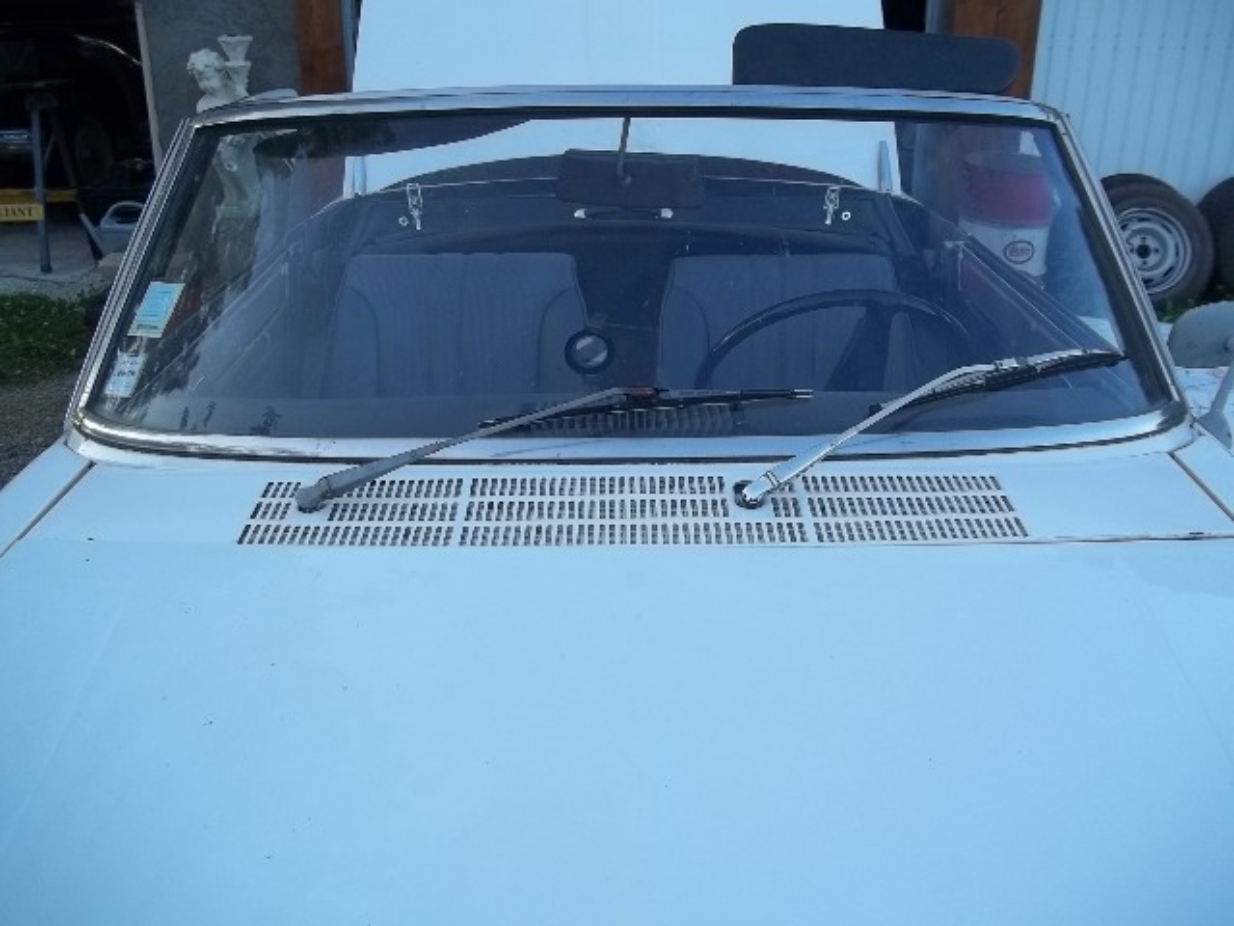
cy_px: 463
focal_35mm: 32
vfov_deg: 44.2
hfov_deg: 56.8
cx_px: 617
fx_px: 1141
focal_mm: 5.7
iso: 64
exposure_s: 1/125
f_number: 2.9
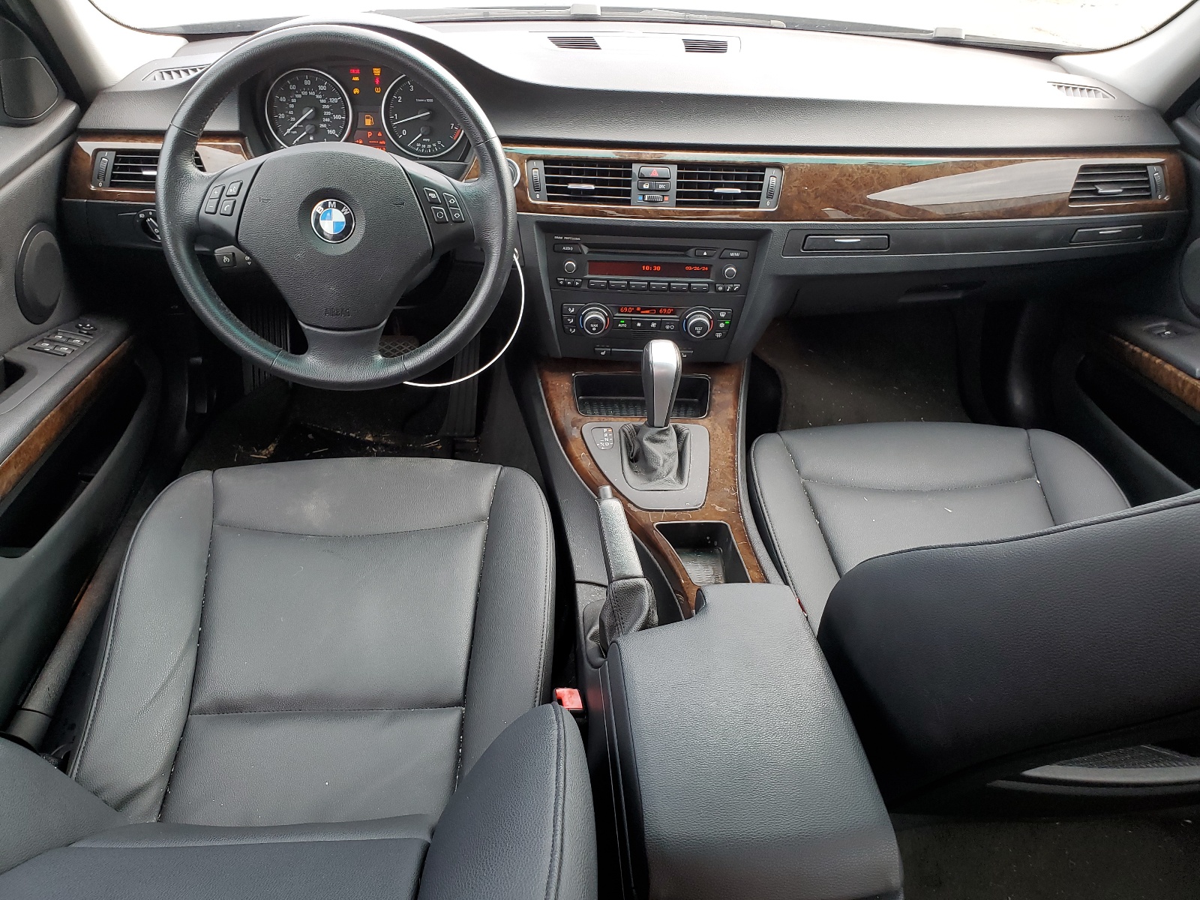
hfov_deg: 67.3
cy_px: 450
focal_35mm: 26
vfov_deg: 53.1
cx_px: 600
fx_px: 901
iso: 59
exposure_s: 1/100
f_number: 1.5
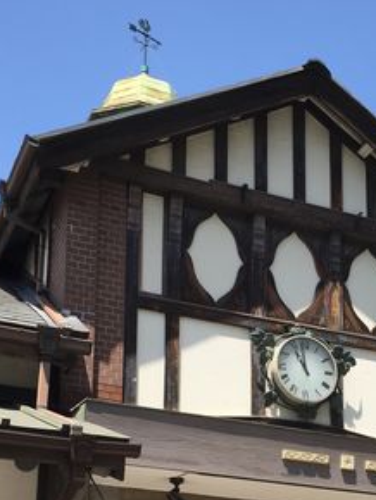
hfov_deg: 22.8
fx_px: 926
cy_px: 452
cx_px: 260
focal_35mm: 64
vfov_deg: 29.0
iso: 32
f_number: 2.2
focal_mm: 4.15
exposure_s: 1/1014
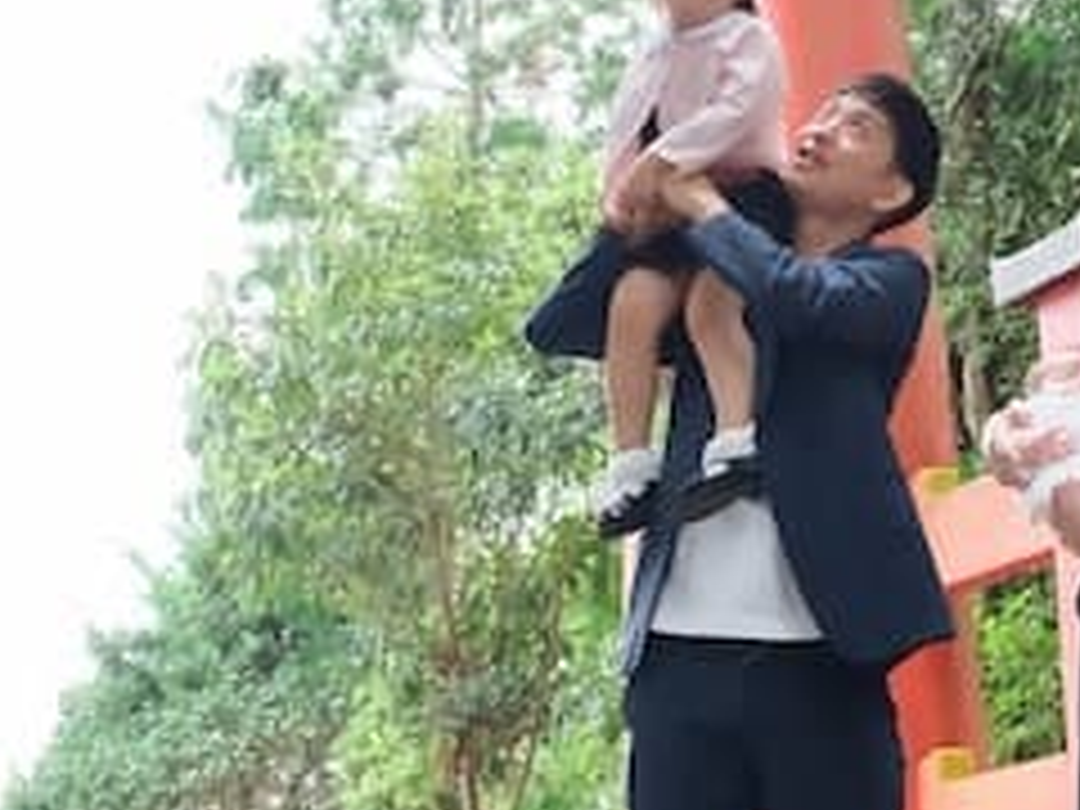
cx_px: 1084
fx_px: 2995
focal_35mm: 96
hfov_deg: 19.8
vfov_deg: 14.5
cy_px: -353
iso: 1600
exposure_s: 1/200
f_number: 5.6
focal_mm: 16
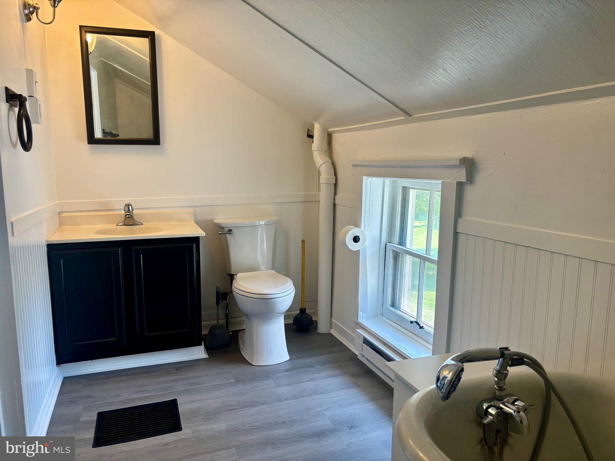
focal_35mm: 26
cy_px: 230
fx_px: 462
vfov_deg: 53.1
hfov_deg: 67.3
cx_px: 308
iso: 80
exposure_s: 1/120
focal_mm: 5.96
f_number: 1.6
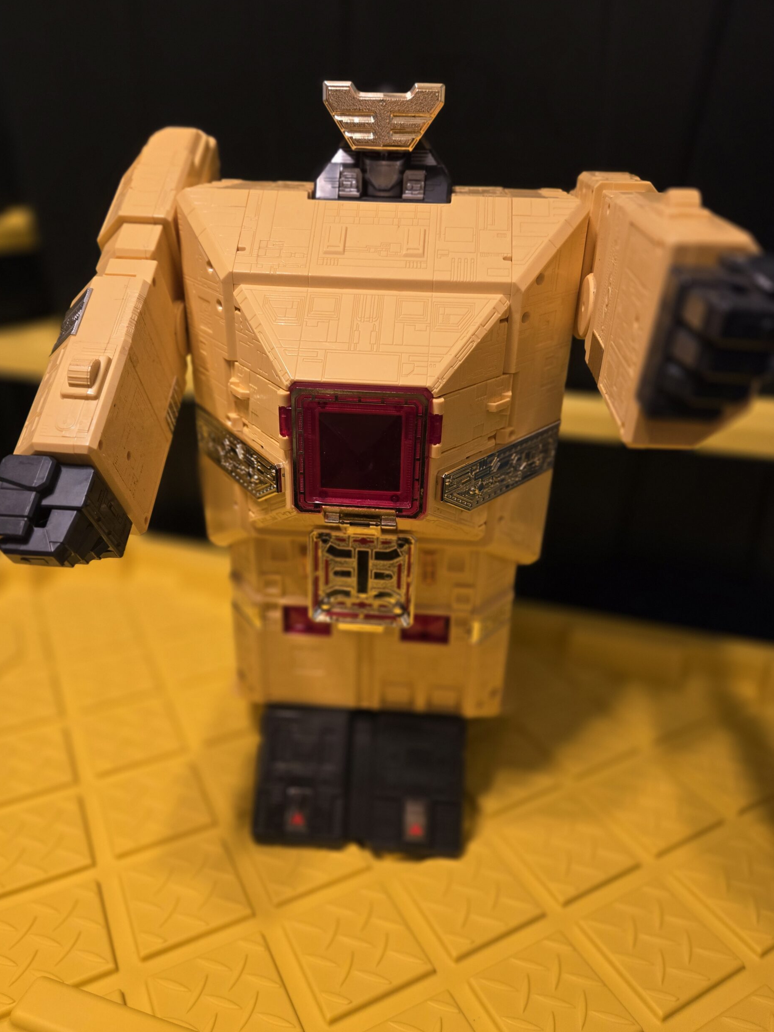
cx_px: 372
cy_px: 530
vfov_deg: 71.6
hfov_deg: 56.8
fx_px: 715
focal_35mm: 24
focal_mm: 5.4
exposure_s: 1/120
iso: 250
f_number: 1.8
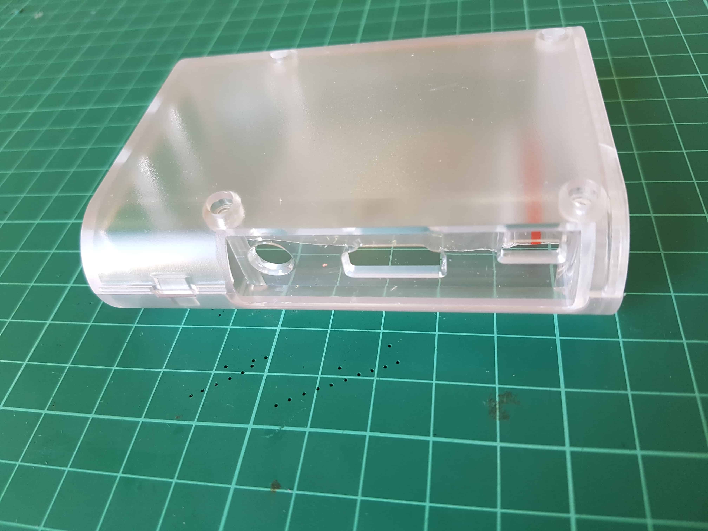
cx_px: 354
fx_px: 532
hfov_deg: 67.3
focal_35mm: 26
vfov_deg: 53.1
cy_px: 266
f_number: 1.7
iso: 160
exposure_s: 1/50
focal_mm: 4.2
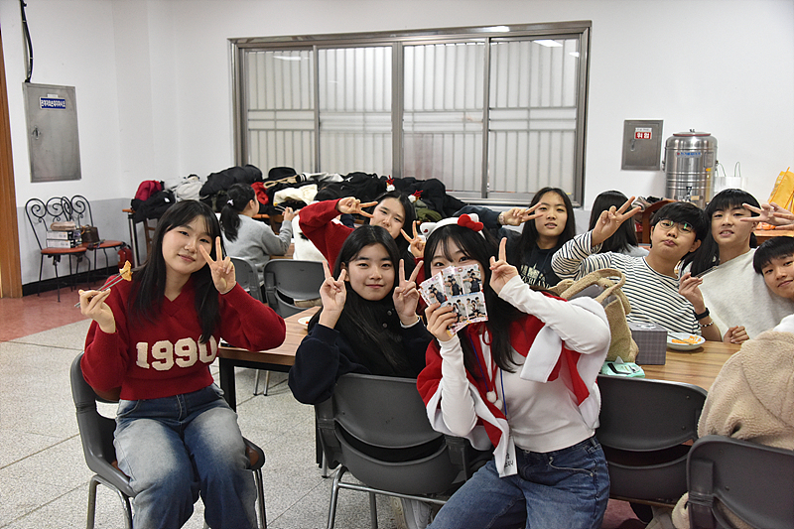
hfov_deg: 48.5
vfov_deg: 33.4
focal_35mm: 40
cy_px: 264
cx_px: 397
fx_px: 882
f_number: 5.6
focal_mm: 40
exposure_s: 1/125
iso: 3600
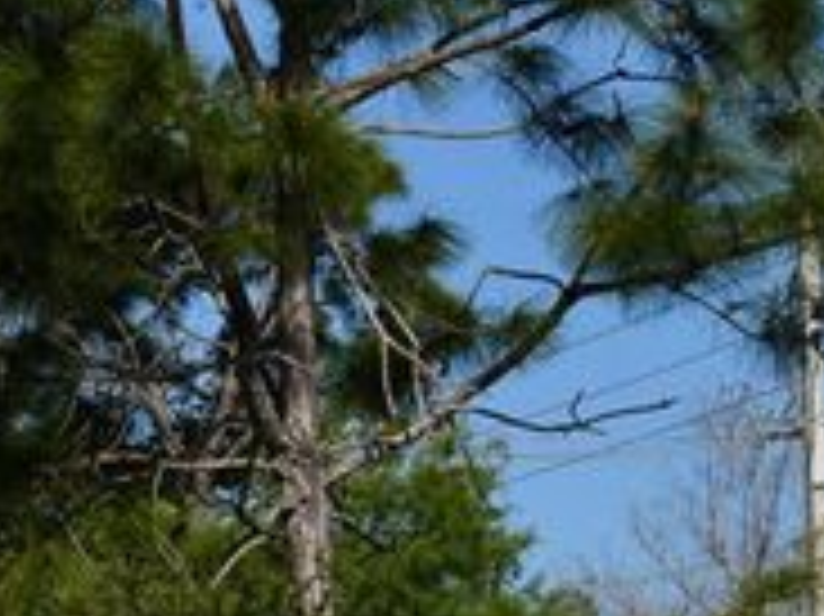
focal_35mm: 236
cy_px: 868
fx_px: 5614
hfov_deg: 8.2
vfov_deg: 6.2
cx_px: -410
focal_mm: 35
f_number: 10
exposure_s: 1/400
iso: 100
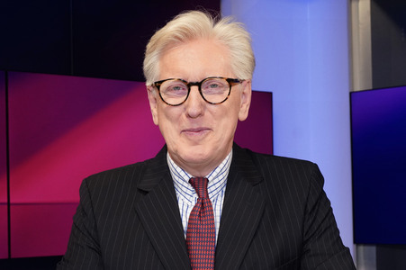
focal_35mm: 33
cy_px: 135
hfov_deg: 57.3
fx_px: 372
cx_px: 203
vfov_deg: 39.9
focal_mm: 33
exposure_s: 1/125
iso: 2000
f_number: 5.6
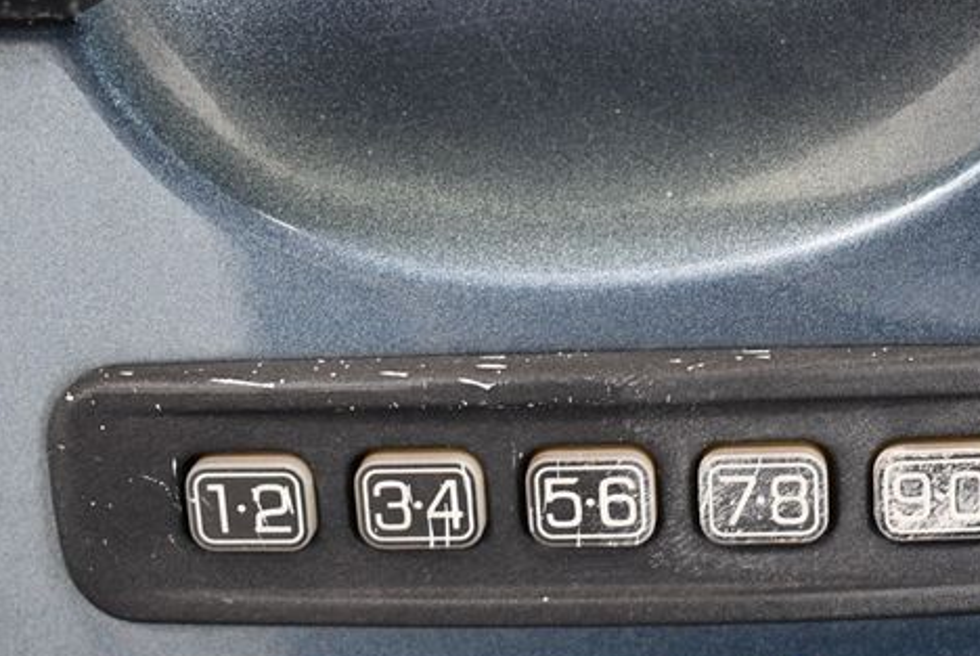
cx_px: 634
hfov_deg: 24.6
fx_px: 2234
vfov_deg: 16.7
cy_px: 432
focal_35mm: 82
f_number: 4.2
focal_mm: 30
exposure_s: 1/125
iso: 2000
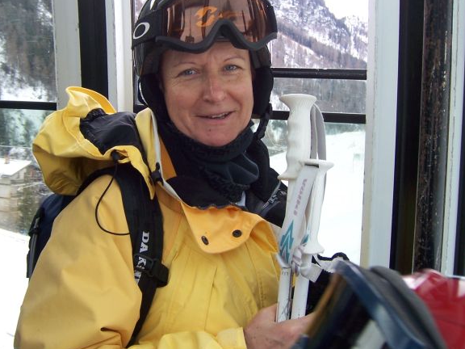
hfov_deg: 38.1
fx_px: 672
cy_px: 123
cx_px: 191
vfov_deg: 29.0
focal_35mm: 50
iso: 80
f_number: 2.8
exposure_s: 1/100
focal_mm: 6.2
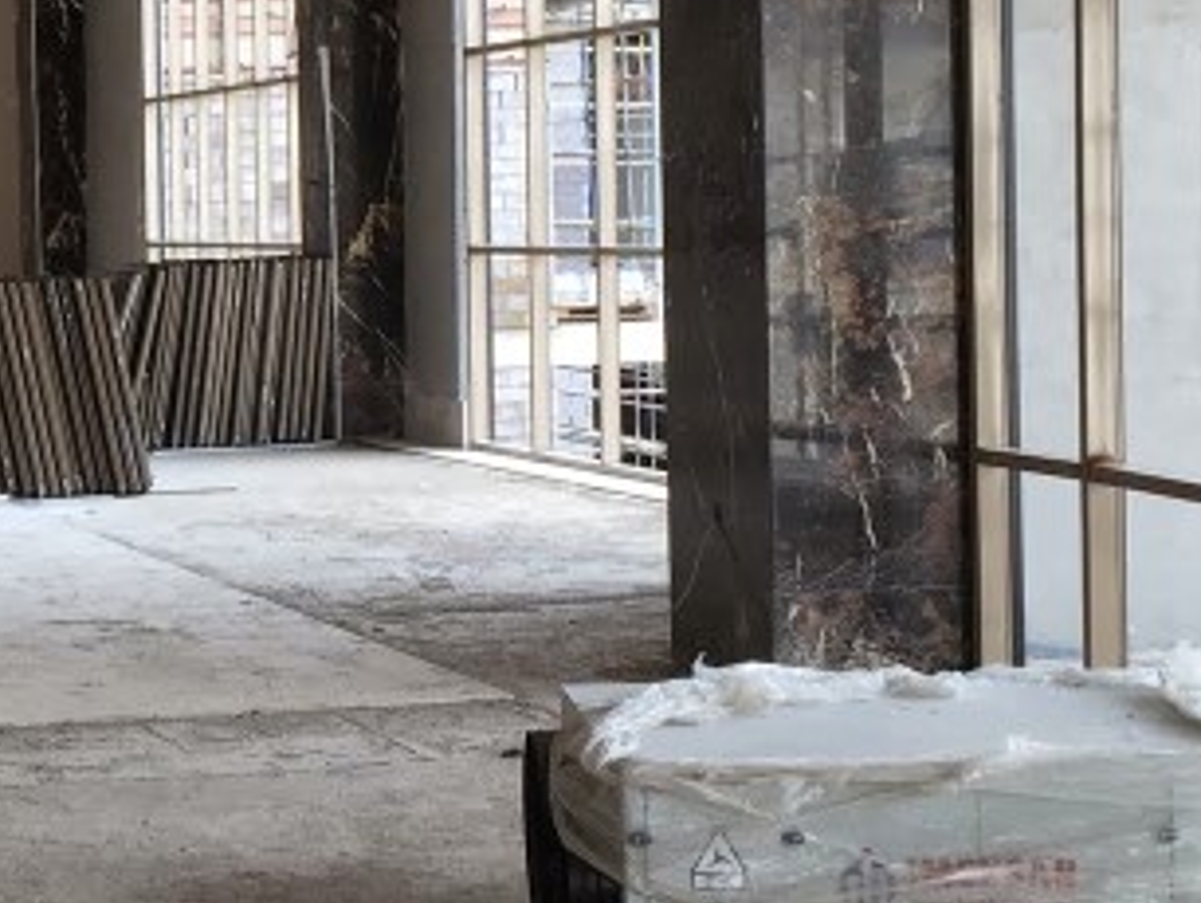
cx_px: -145
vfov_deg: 15.3
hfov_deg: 19.3
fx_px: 3368
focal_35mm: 97
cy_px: 404
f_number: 2.2
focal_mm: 4.15
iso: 32
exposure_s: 1/120
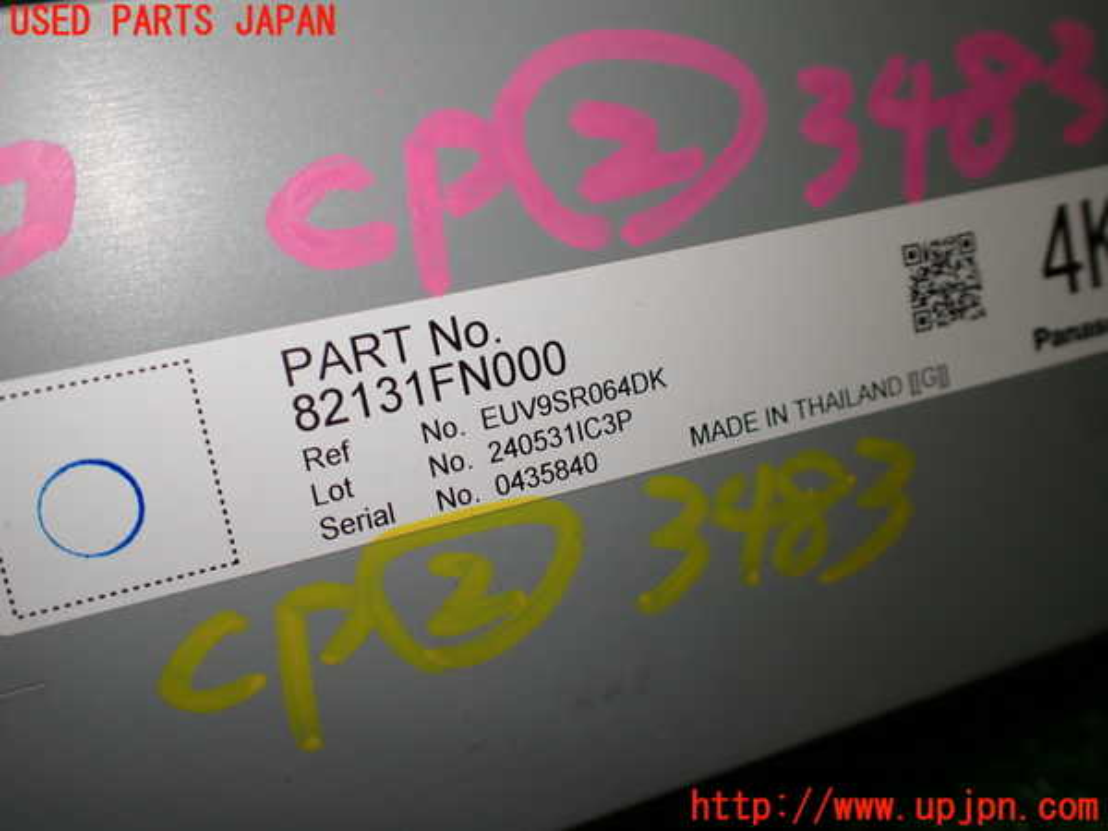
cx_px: 554
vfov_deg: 46.8
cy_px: 416
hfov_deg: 60.0
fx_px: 960
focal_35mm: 30
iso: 100
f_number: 2.3
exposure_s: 1/200
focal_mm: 5.4
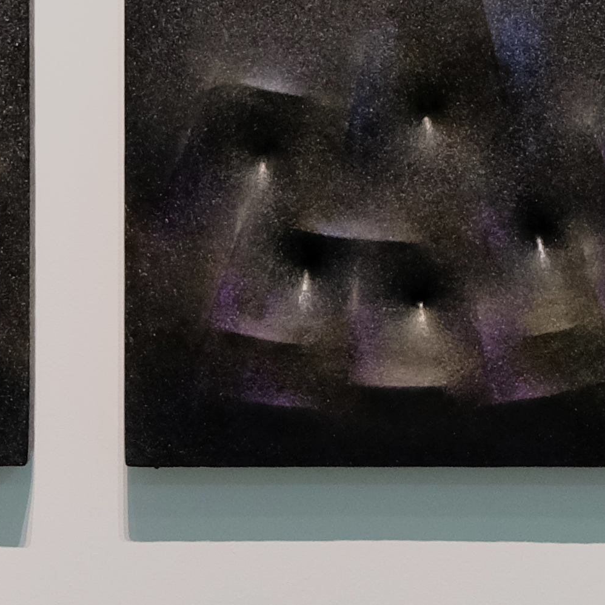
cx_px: 438
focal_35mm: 186
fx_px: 3678
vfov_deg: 9.1
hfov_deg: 9.4
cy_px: -390
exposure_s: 1/34
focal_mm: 23.3
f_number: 3.2
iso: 2000
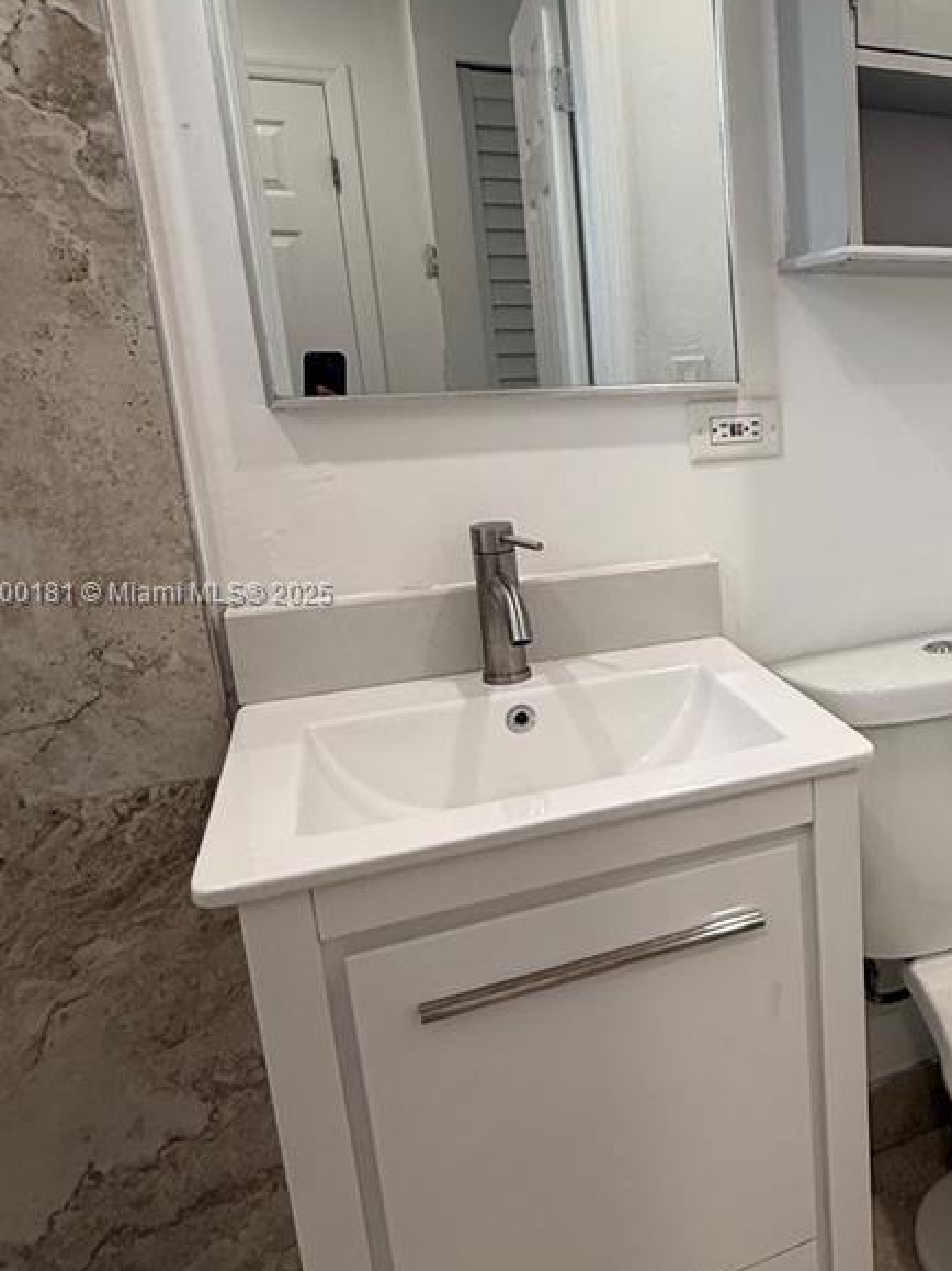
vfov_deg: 61.6
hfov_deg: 42.6
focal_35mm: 29
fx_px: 1064
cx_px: 917
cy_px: 595
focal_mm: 2.22
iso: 160
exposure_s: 1/120
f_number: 2.2
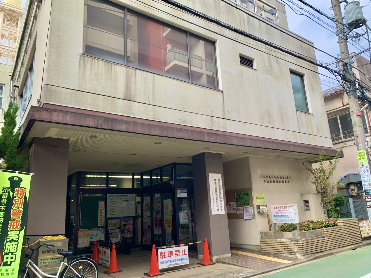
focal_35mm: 26
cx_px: 186
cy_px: 139
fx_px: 279
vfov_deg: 53.1
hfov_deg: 67.3
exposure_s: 1/121
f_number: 1.8
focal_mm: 4.25
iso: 25
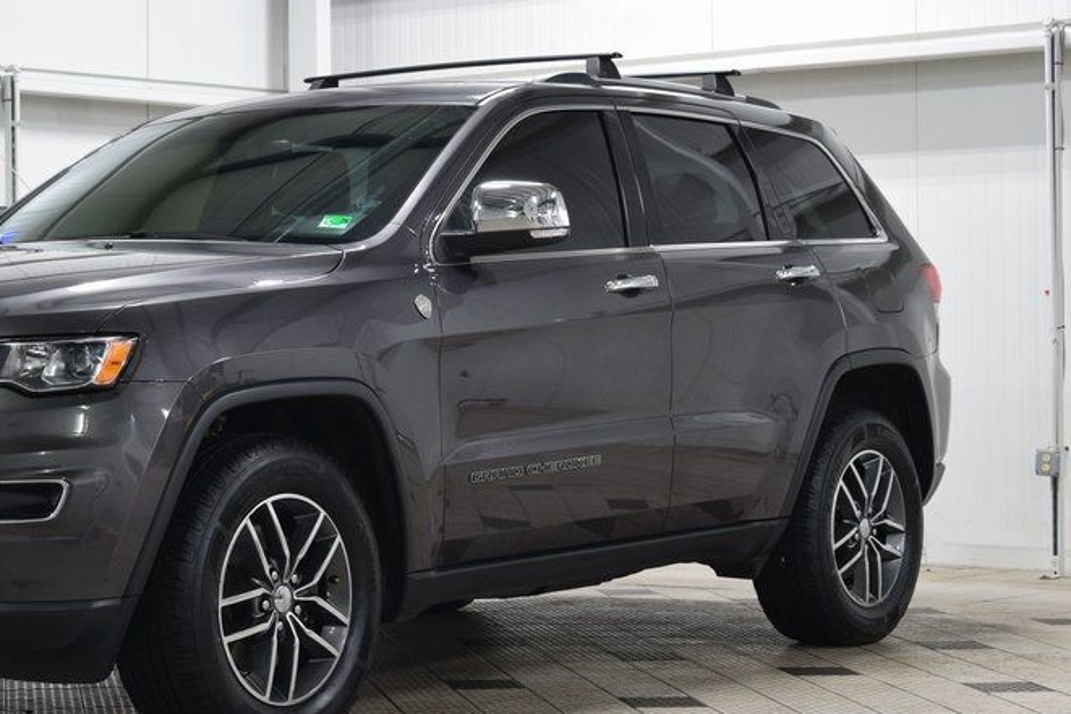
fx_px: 2767
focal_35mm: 93
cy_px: 344
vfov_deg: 14.7
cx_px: 275
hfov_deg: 21.7
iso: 560
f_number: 6.3
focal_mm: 40
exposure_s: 1/15
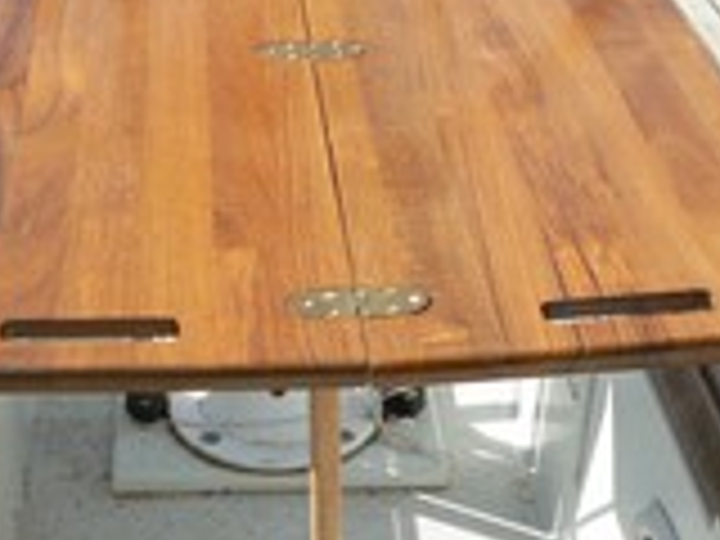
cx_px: 266
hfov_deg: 24.1
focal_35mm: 81
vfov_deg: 17.7
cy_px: -22
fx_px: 1685
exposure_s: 1/1300
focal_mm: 6
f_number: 4
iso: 100
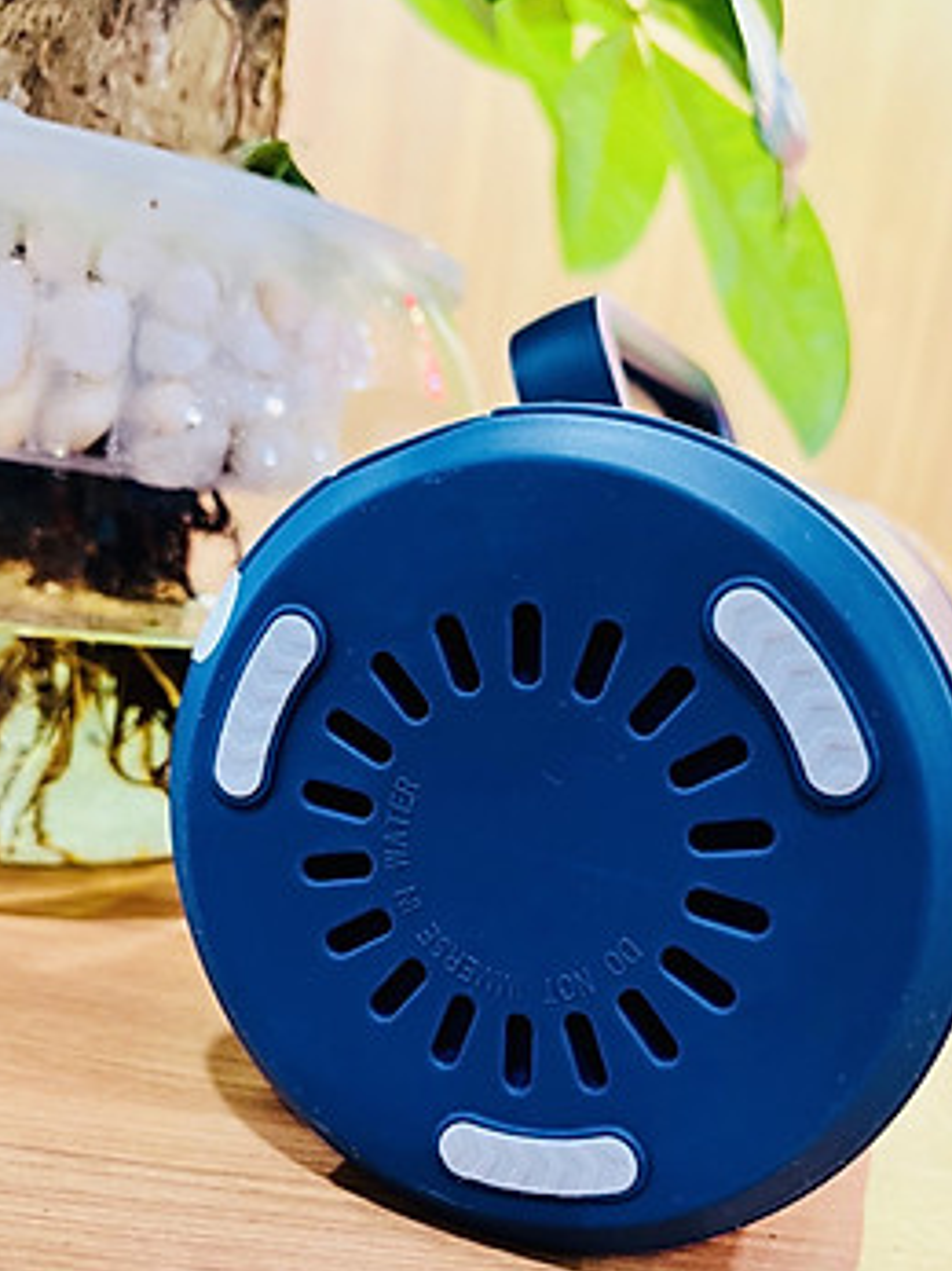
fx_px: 1101
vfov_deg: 59.8
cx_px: 505
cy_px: 722
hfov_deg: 46.7
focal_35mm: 30
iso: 250
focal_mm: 5.7
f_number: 1.5
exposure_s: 1/50
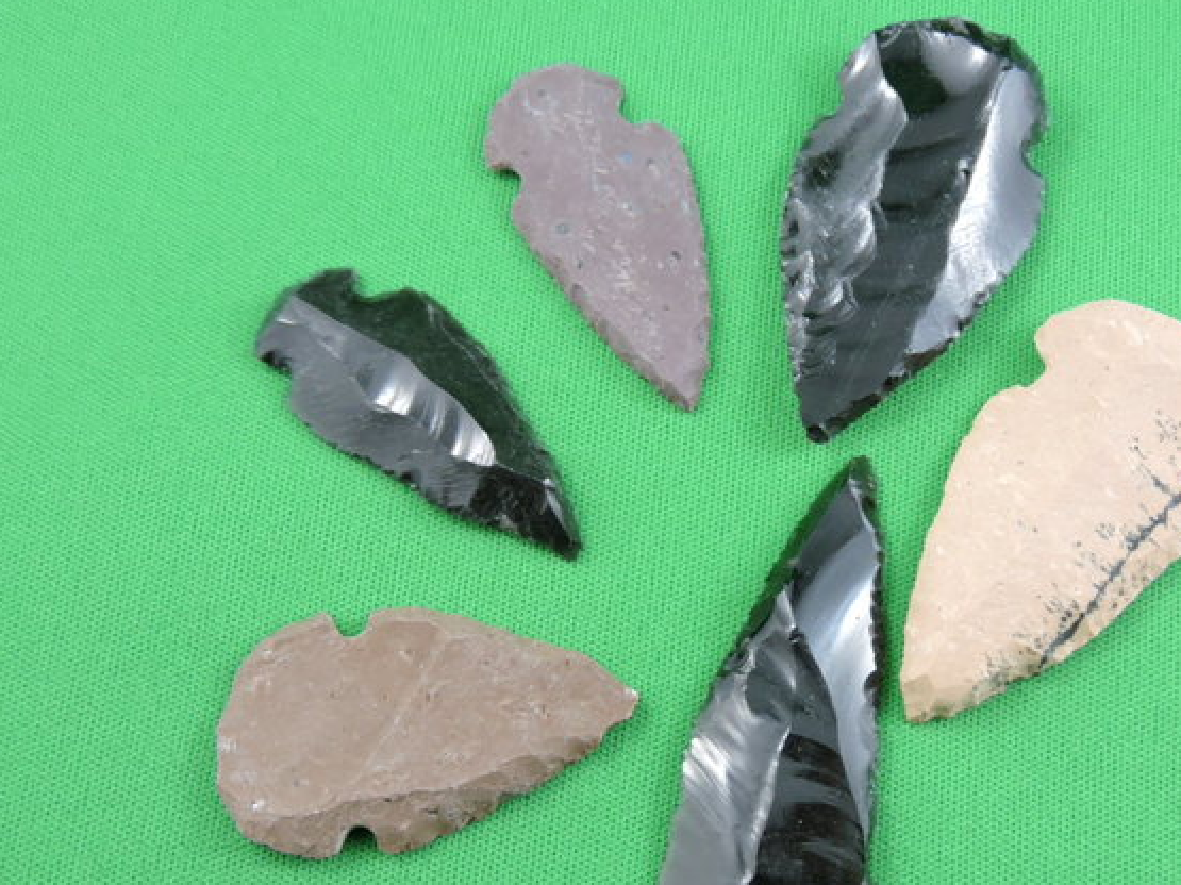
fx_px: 1569
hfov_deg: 41.1
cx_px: 705
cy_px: 570
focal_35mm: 46
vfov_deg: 31.3
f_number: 3.6
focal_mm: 5.9
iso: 800
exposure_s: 1/125
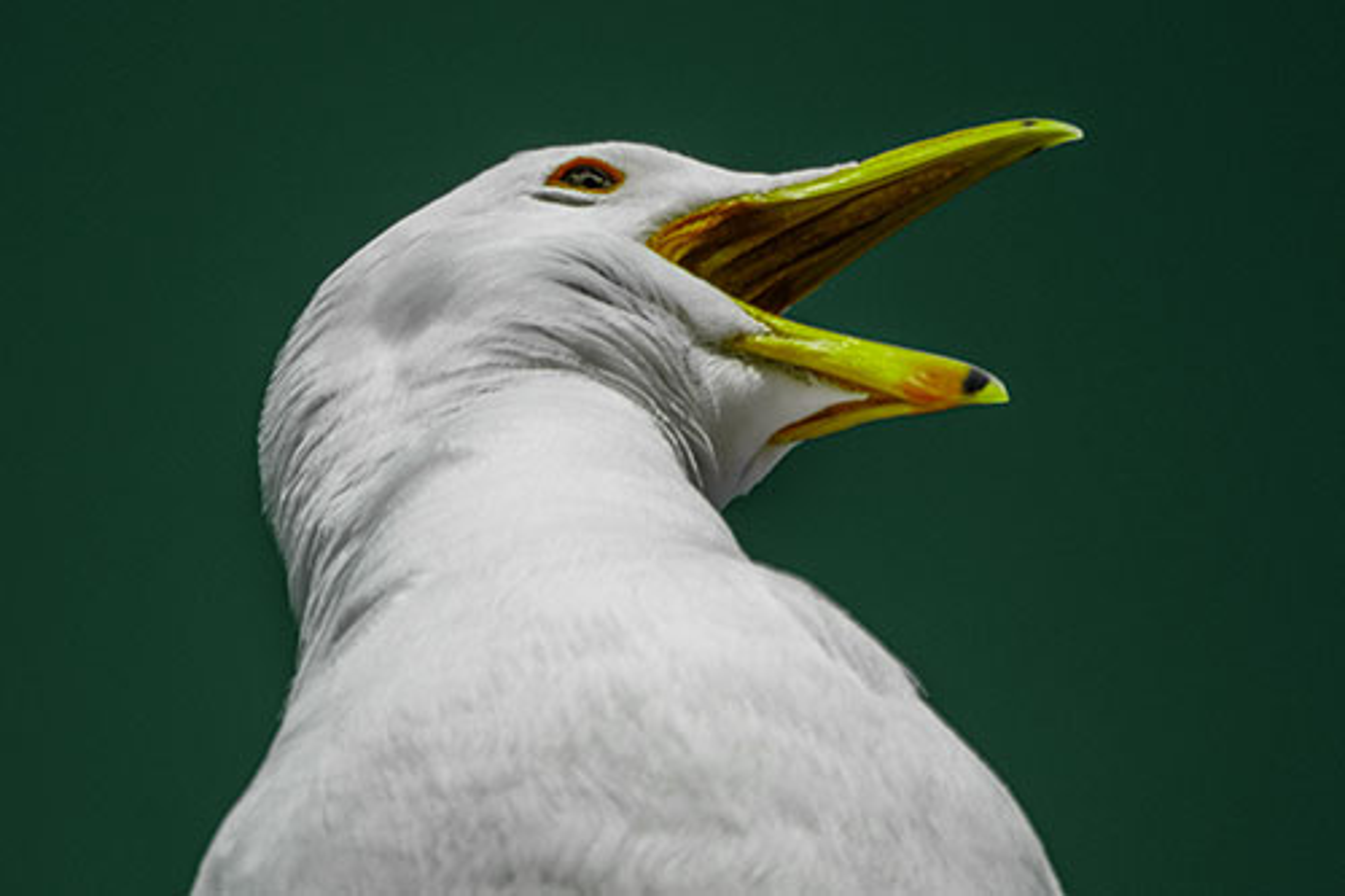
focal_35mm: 1200
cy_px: 448
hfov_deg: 1.7
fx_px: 44816
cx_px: 672
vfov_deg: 1.1
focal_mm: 1200
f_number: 13
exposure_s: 1/2500
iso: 1000
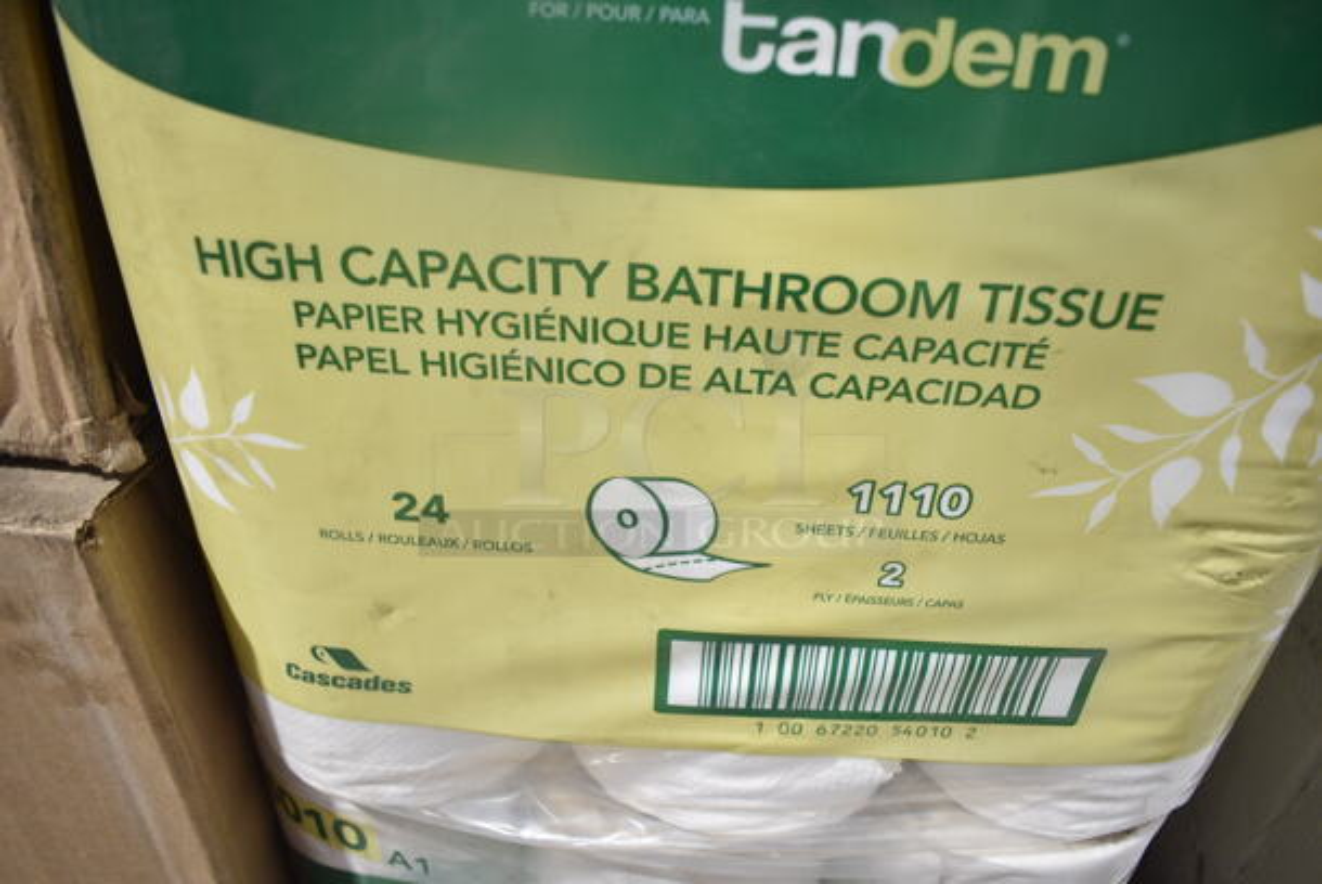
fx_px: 992
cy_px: 442
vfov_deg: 48.0
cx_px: 661
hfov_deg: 67.3
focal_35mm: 27
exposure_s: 1/30
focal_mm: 18
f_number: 3.5
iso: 500
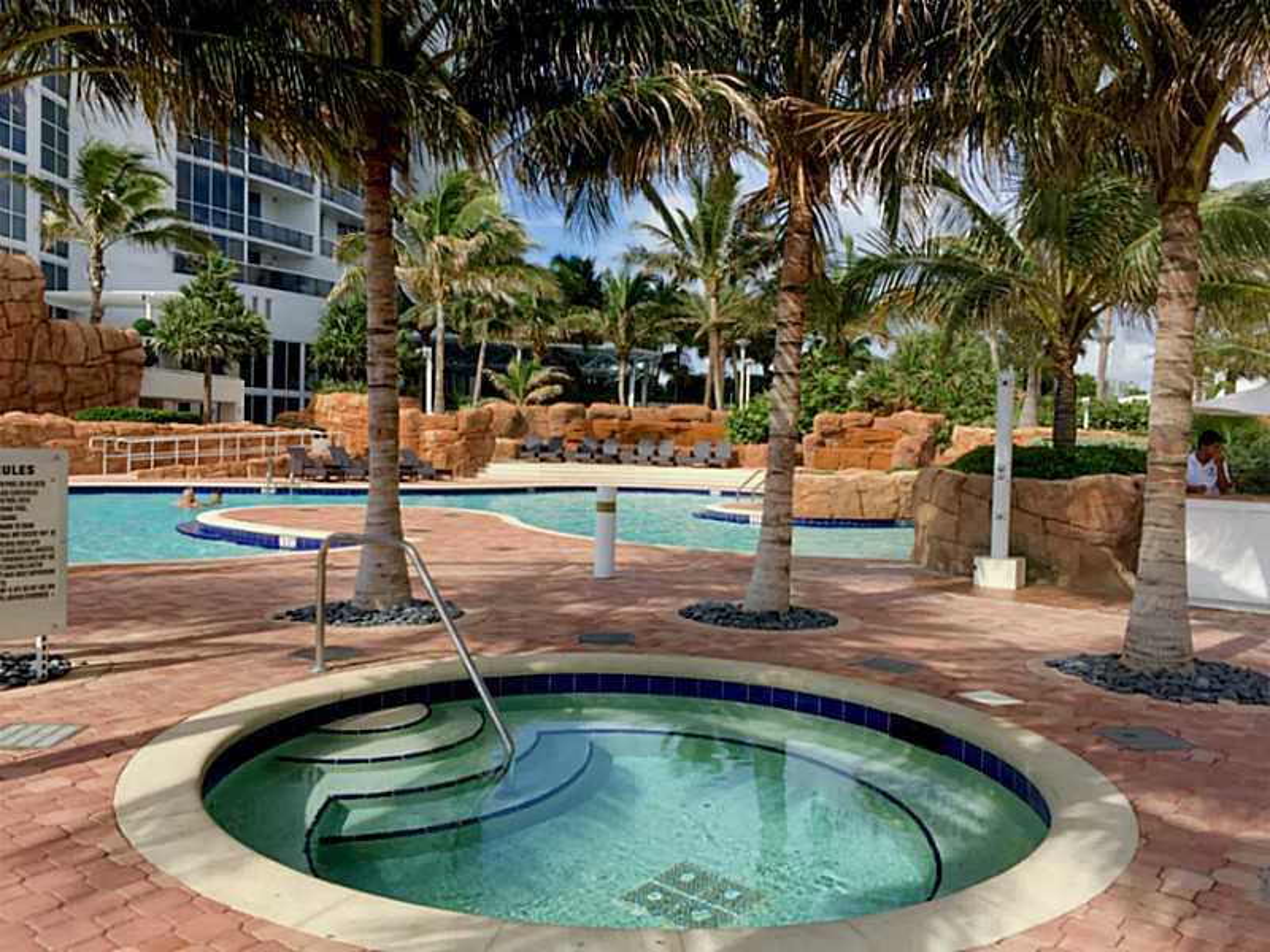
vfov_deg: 48.2
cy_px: 476
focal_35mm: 29
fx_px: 1064
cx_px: 635
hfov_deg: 61.7
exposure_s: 1/1582
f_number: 2.2
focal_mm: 4.15
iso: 32
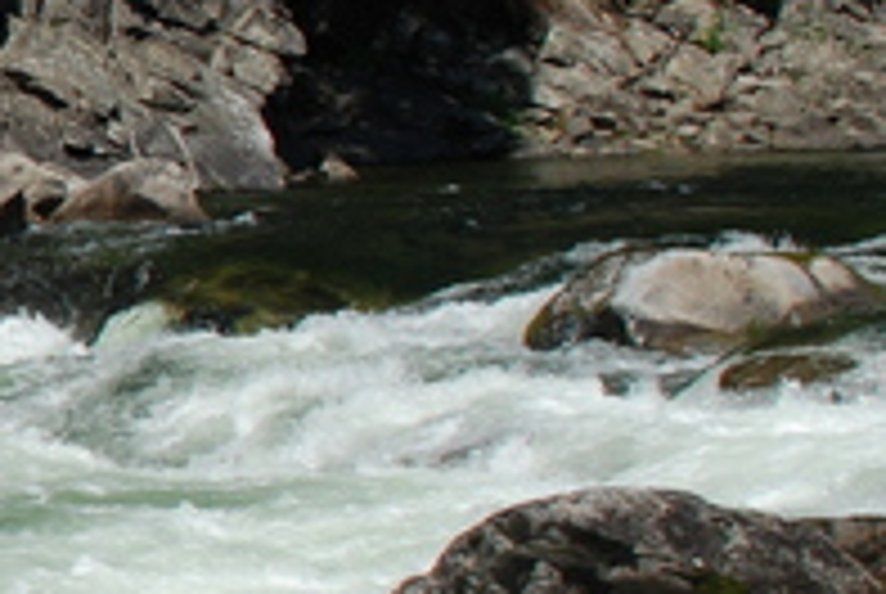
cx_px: -693
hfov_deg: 14.7
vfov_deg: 11.3
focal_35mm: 122
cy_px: 169
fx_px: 3007
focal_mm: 20
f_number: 5.6
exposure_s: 1/250
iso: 200
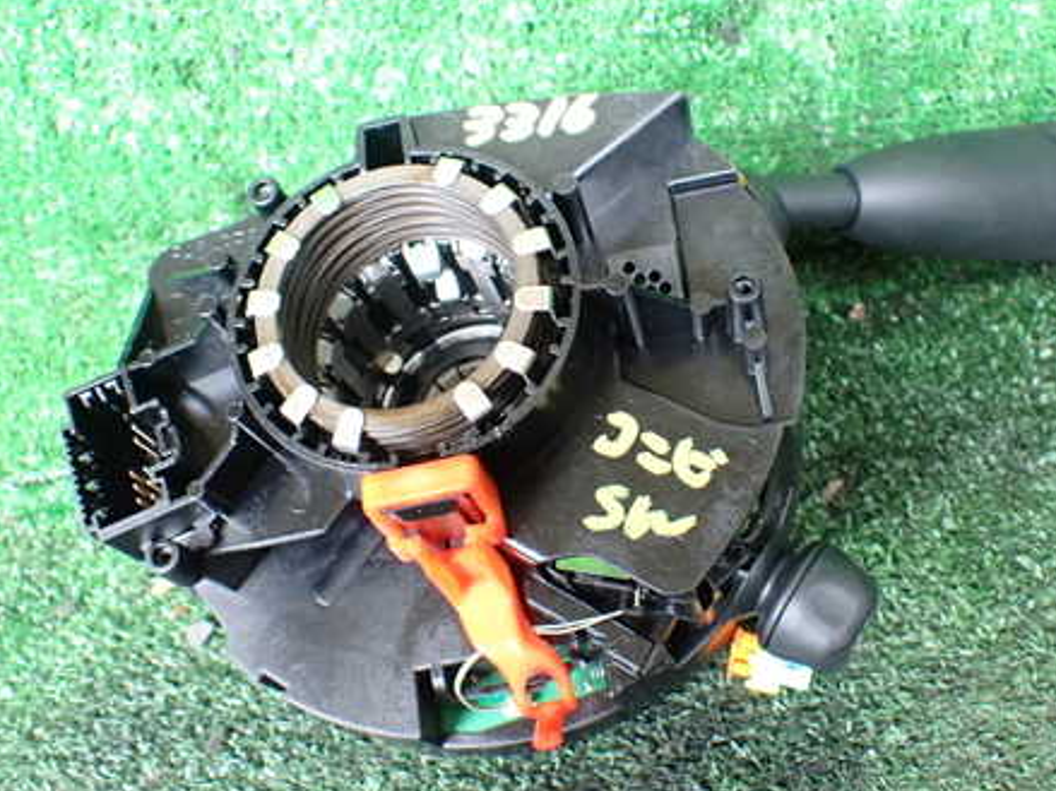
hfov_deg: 45.6
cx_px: 623
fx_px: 1250
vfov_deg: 35.1
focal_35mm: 41
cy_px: 358
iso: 800
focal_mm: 5.4
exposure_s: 1/50
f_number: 2.3
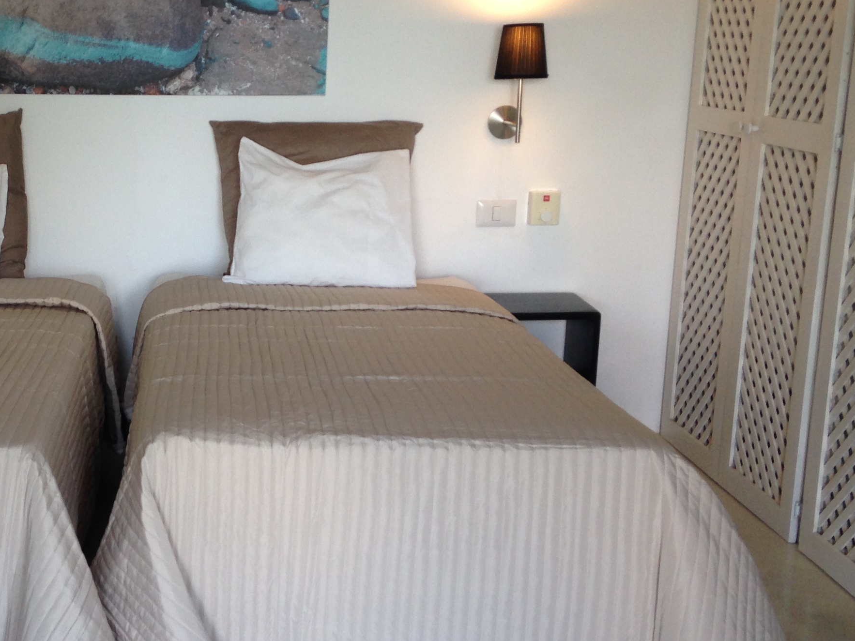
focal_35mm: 61
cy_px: 363
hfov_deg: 30.8
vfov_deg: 24.0
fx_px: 1506
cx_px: 153
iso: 50
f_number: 2.4
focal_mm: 4.12
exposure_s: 1/24
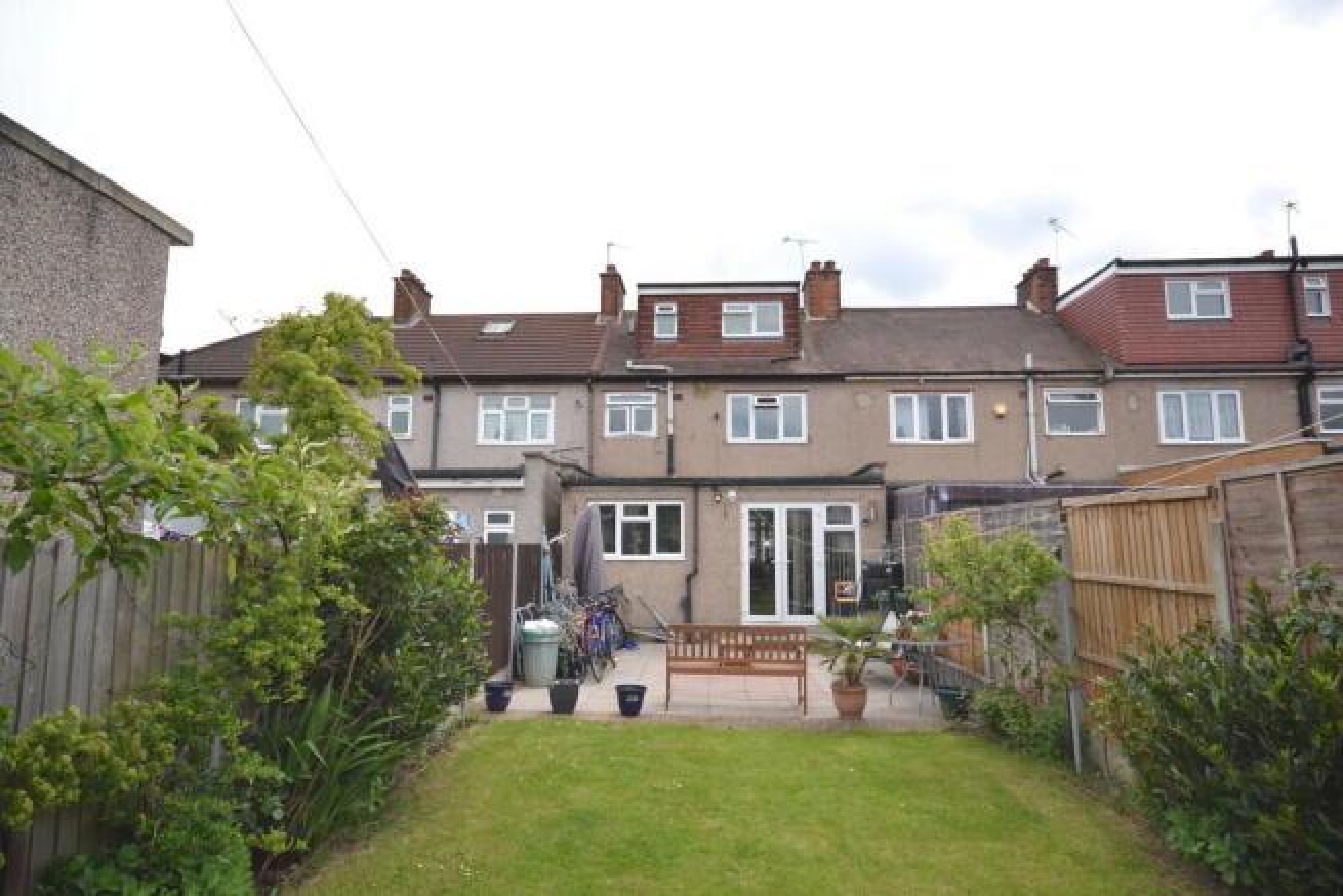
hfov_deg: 81.2
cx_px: 672
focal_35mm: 21
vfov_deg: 59.5
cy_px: 448
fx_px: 784
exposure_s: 1/200
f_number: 6.3
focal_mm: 14
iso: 100
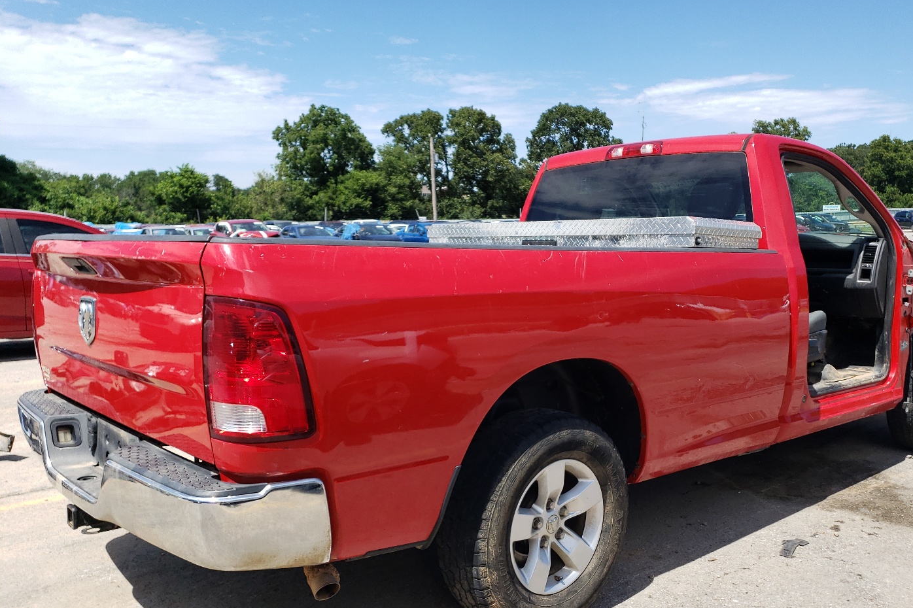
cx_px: 519
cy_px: 356
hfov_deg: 60.1
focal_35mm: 31
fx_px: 786
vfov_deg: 42.2
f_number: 1.5
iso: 50
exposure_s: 1/2500
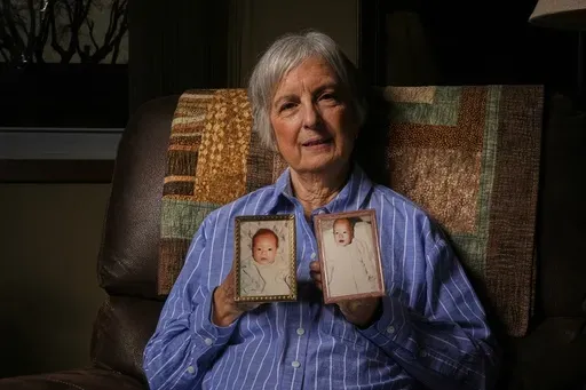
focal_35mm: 59
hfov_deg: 33.9
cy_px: 195
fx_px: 960
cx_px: 293
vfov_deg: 23.0
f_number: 22
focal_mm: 59
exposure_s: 1/800
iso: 125
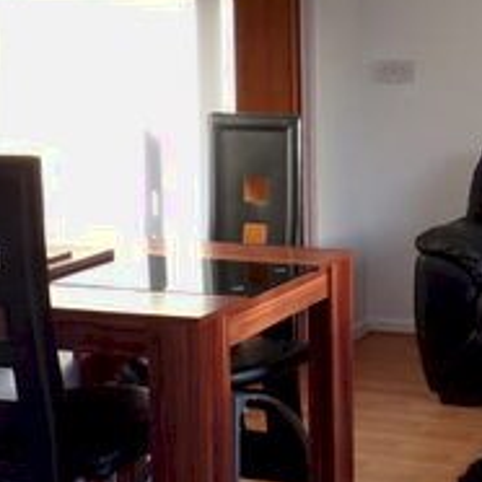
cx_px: 482
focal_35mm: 80
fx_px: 1260
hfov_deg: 20.9
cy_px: 190
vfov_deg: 21.6
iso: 80
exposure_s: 1/45
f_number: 4.3
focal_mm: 4.3
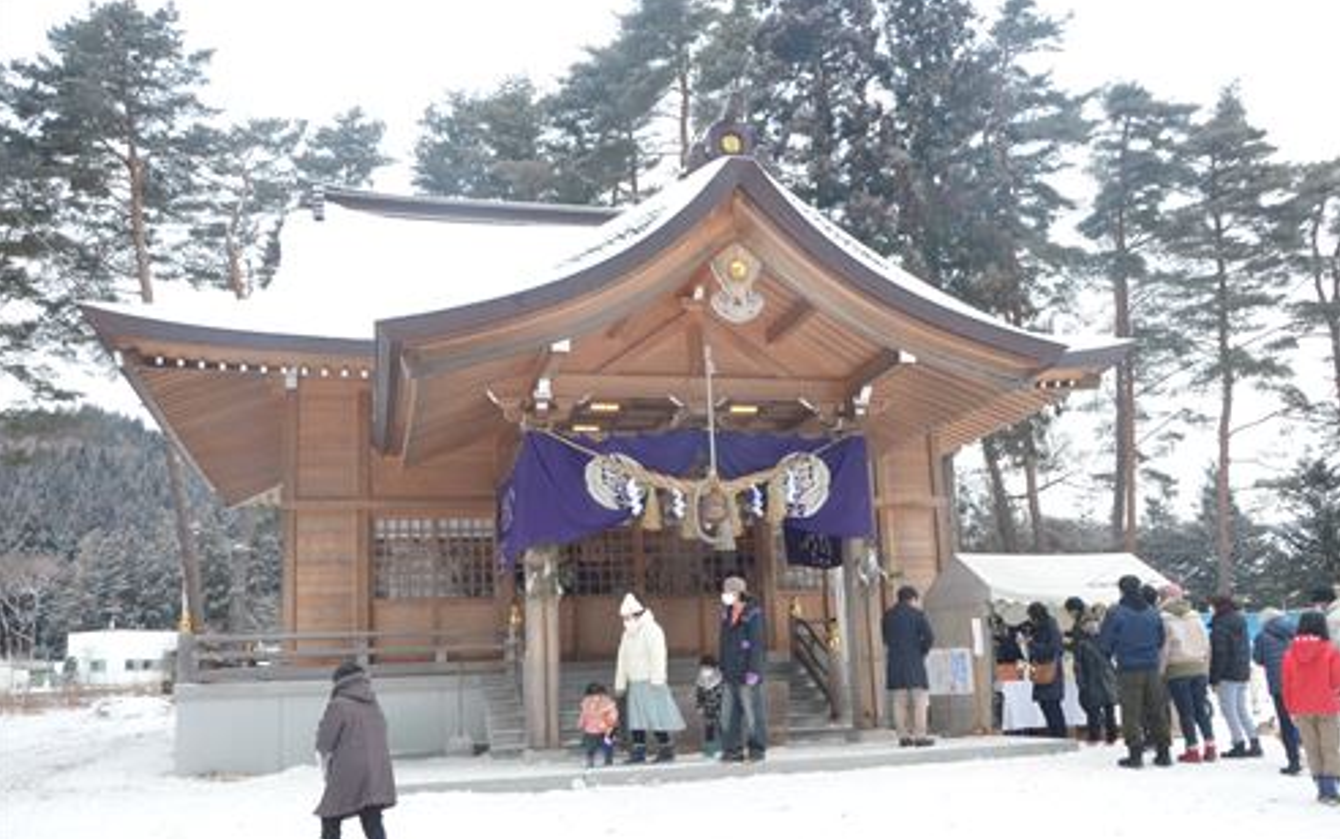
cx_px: 673
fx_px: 1133
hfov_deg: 61.2
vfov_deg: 40.6
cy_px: 437
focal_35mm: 31
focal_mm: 20
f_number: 13
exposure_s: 1/320
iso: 3200
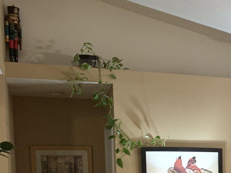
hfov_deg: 23.1
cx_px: 299
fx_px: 500
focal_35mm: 75
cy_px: 215
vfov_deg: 18.5
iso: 80
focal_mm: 4.25
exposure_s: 1/60
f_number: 1.8
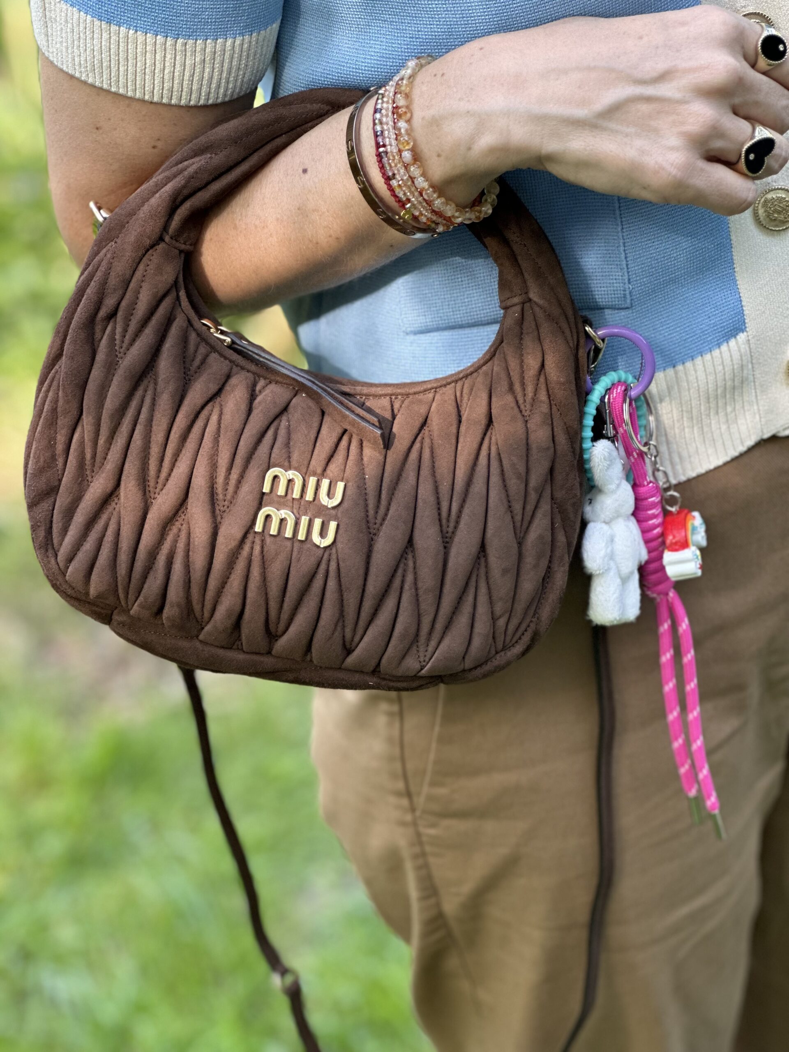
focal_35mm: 77
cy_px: 526
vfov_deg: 25.3
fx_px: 2340
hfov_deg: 19.1
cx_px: 394
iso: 160
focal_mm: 9
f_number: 2.8
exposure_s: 1/121
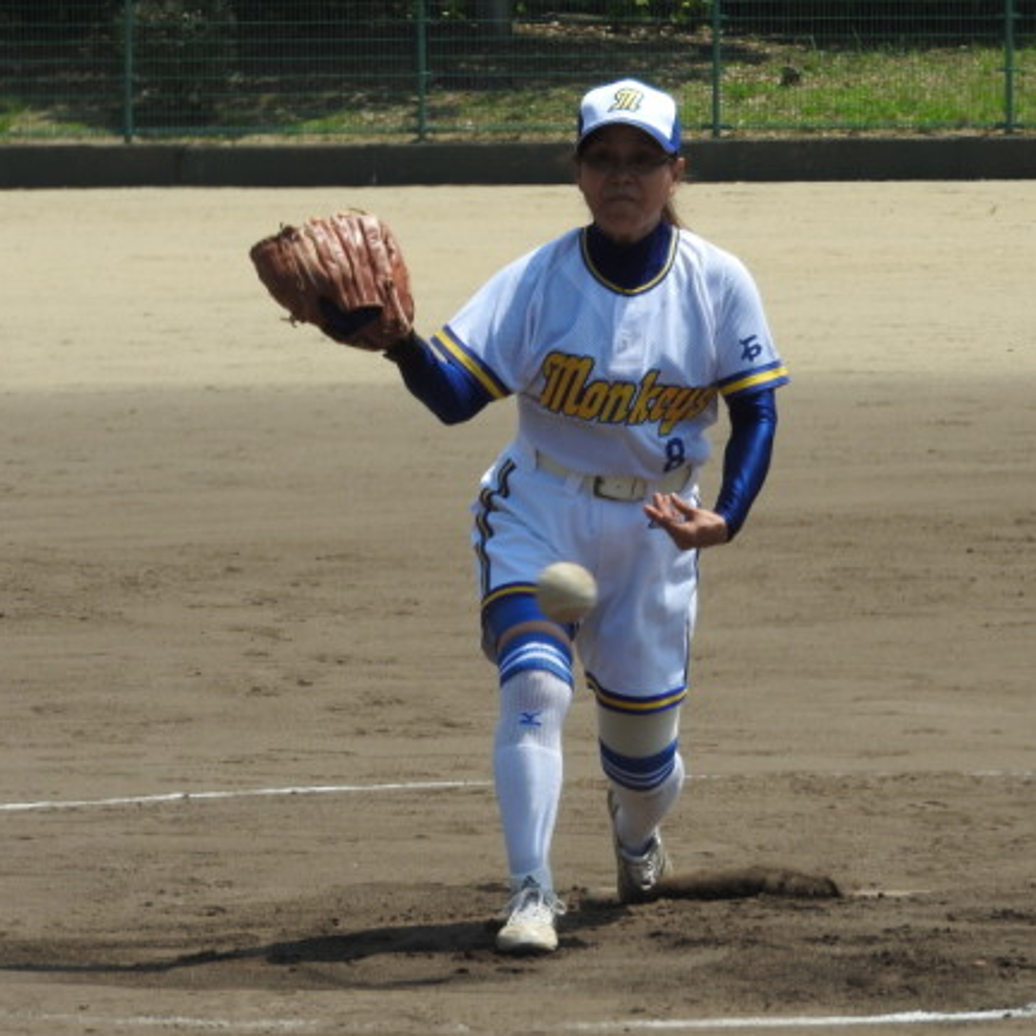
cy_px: 510
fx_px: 11208
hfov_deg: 5.3
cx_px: 593
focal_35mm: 331
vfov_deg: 5.3
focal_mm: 48.4
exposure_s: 1/640
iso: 100
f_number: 5.5
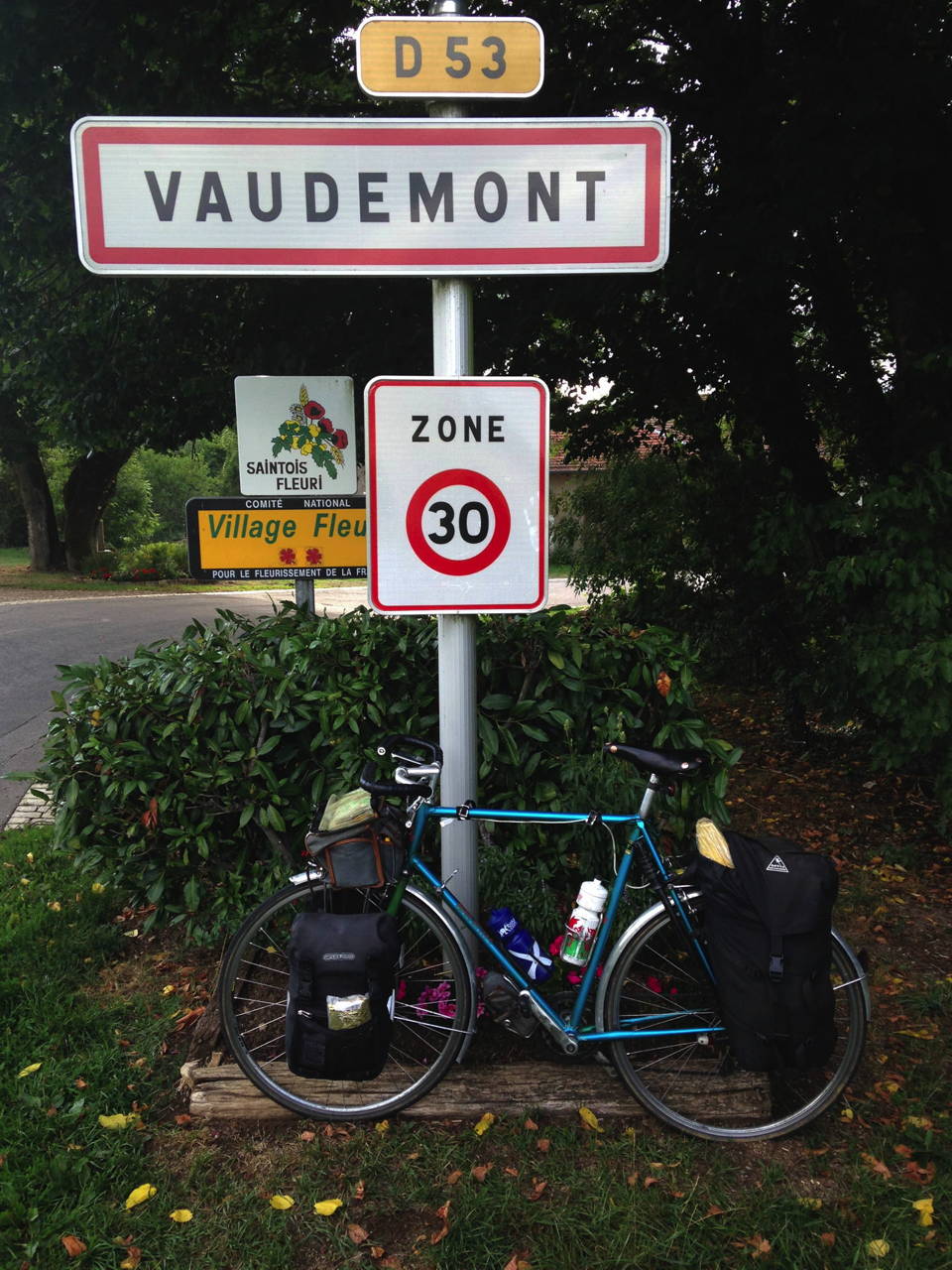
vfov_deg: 55.4
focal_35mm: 33
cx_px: 476
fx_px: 1210
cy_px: 635
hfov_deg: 42.9
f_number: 2.4
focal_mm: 4.12
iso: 50
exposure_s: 1/213
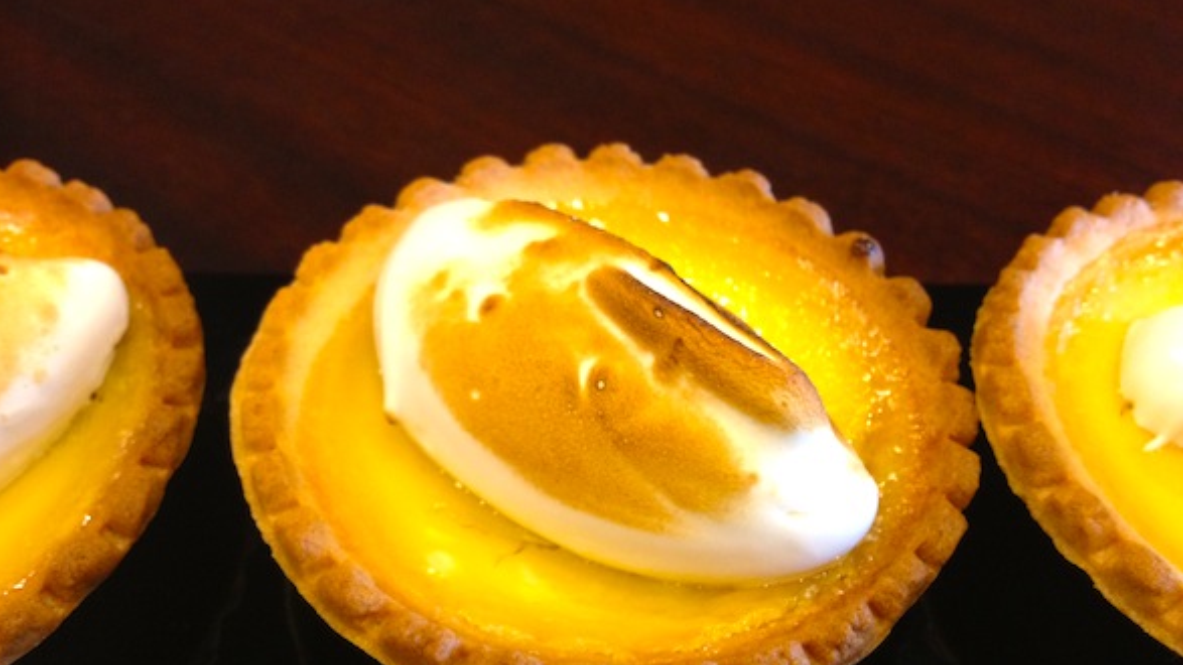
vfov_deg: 30.3
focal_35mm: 39
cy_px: 401
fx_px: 1223
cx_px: 580
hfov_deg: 51.6
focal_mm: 4.28
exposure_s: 1/20
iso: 200
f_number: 2.4
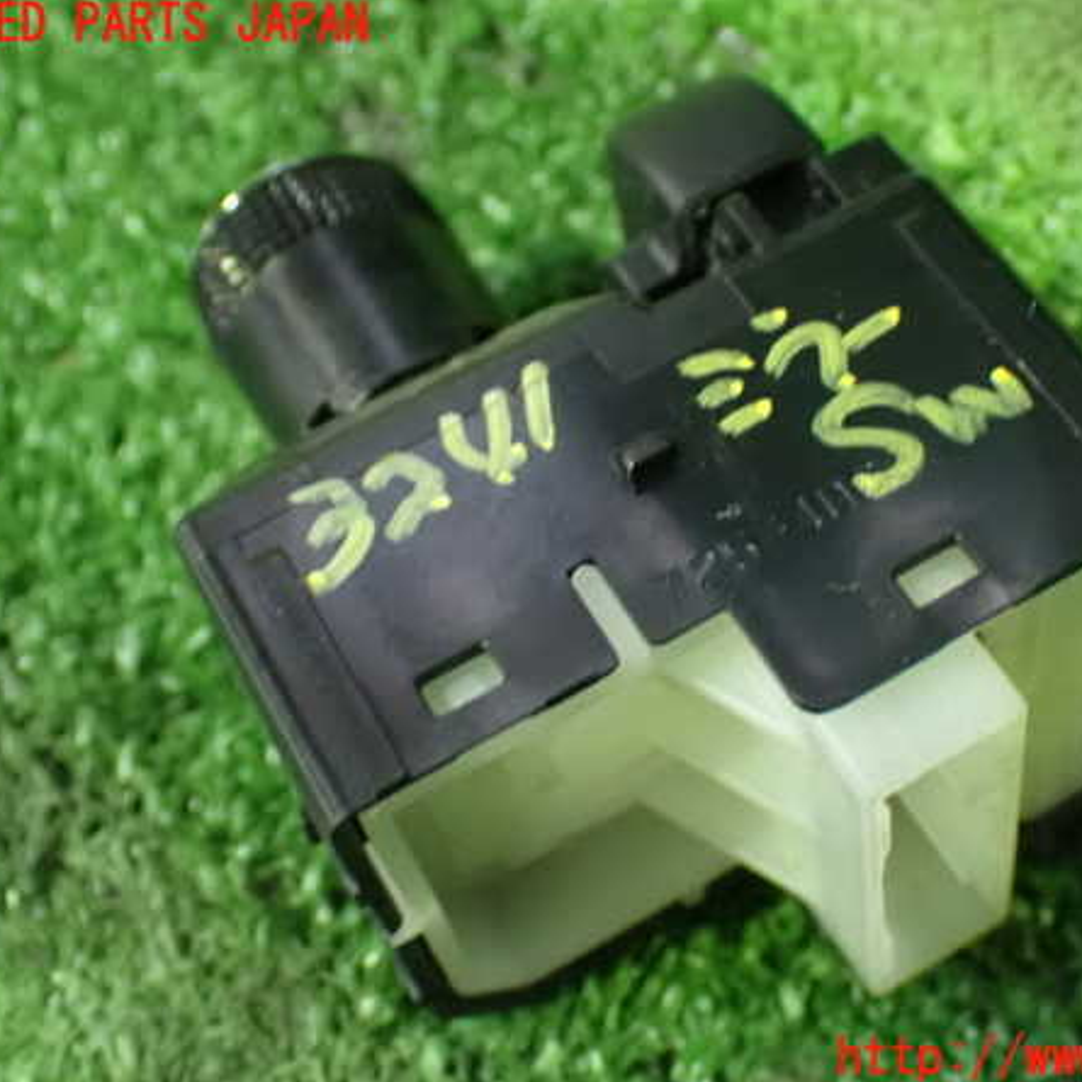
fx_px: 1980
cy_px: 542
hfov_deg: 30.5
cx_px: 656
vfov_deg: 30.6
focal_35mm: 56
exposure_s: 1/25
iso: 1600
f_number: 3.1
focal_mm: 8.4
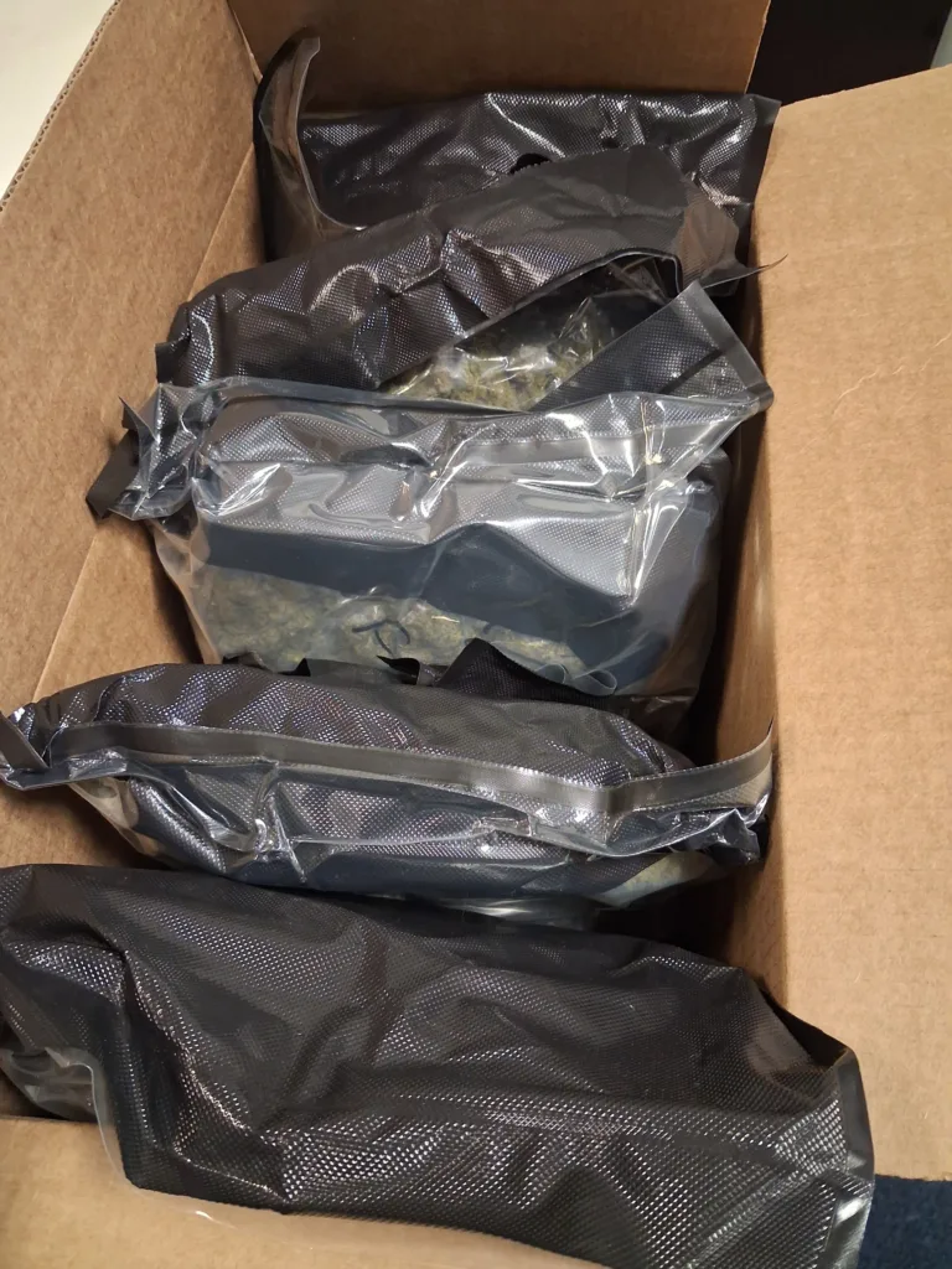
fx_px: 990
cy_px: 634
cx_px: 476
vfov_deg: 65.3
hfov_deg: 51.4
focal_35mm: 27
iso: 640
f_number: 1.8
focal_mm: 4
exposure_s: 1/33
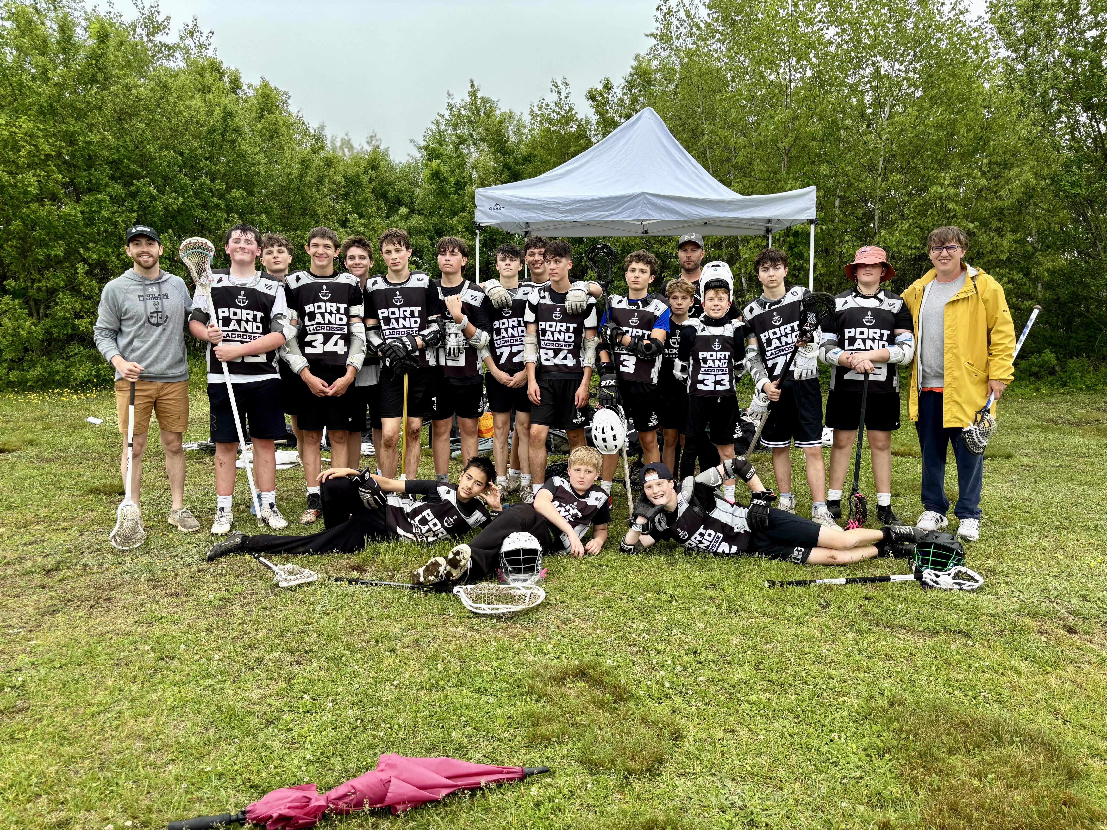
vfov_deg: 53.1
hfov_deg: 67.3
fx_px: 831
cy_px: 415
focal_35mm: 26
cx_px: 554
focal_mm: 5.96
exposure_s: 1/242
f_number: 1.6
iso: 40
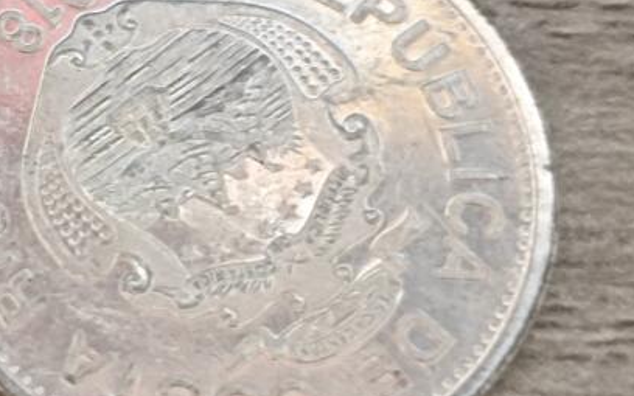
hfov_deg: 7.7
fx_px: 4717
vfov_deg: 4.8
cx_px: 286
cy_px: -183
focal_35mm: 273
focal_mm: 8.7
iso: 640
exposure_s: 1/38.1
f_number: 1.9
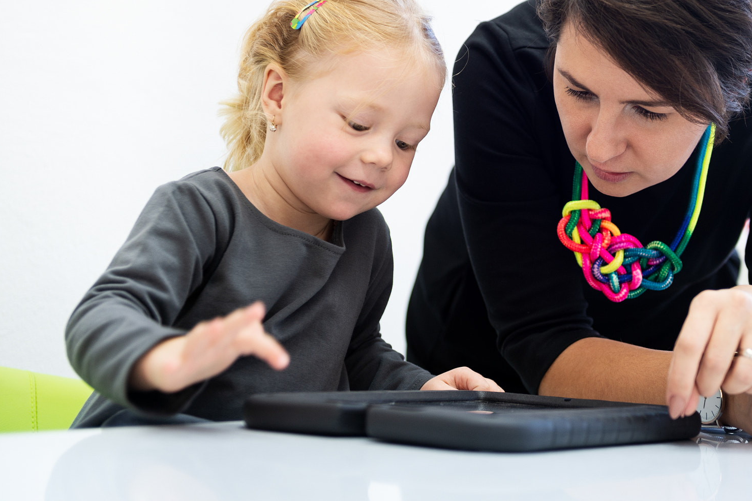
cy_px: 192
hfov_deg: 27.9
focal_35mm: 72
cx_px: 506
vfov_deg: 18.9
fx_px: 1504
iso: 320
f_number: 2.8
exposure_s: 1/100
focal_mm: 52
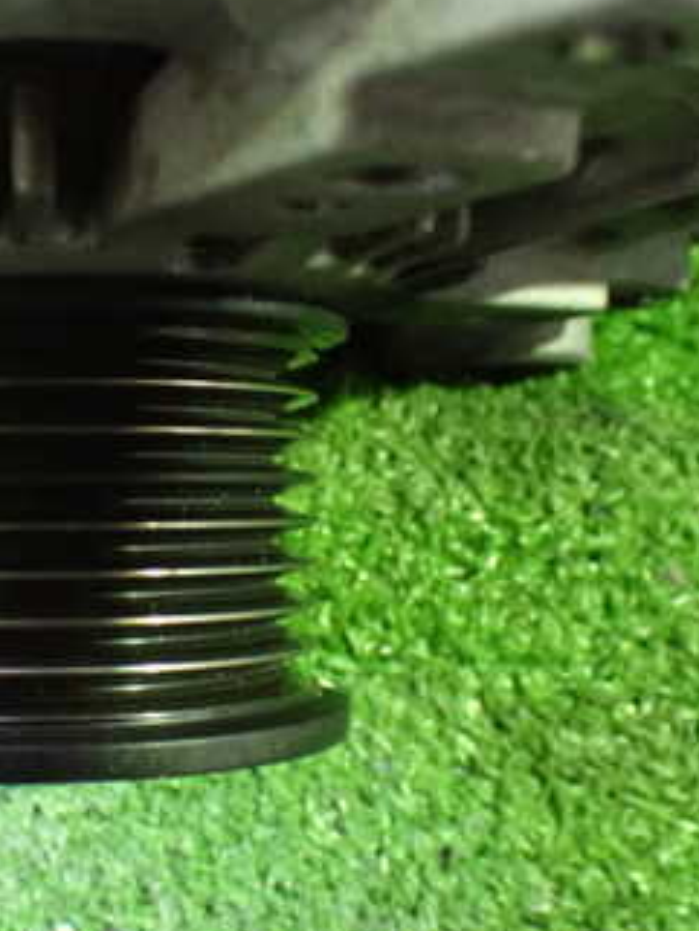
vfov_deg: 34.3
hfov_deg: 25.7
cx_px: 148
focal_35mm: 56
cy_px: 513
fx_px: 1507
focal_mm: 5.4
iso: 1250
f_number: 2.3
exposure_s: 1/30
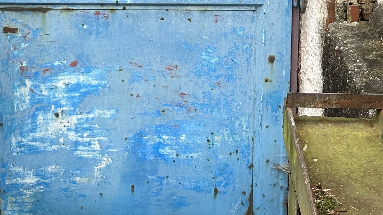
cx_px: 100
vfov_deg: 8.8
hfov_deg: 15.7
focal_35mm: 136
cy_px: -81
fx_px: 1381
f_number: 1.78
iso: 50
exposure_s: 1/122
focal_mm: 6.86
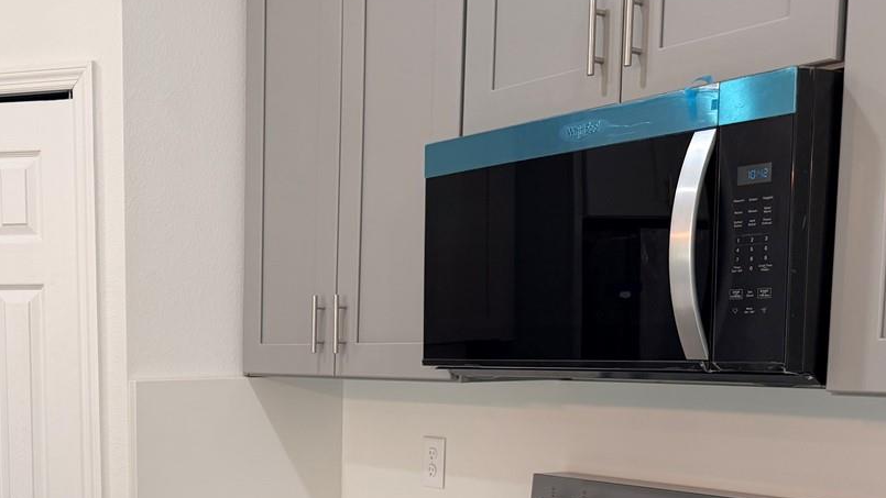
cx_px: 174
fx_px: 1222
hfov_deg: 38.3
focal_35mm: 52
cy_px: 486
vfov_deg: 22.3
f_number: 1.78
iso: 125
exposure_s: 1/120
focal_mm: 6.76
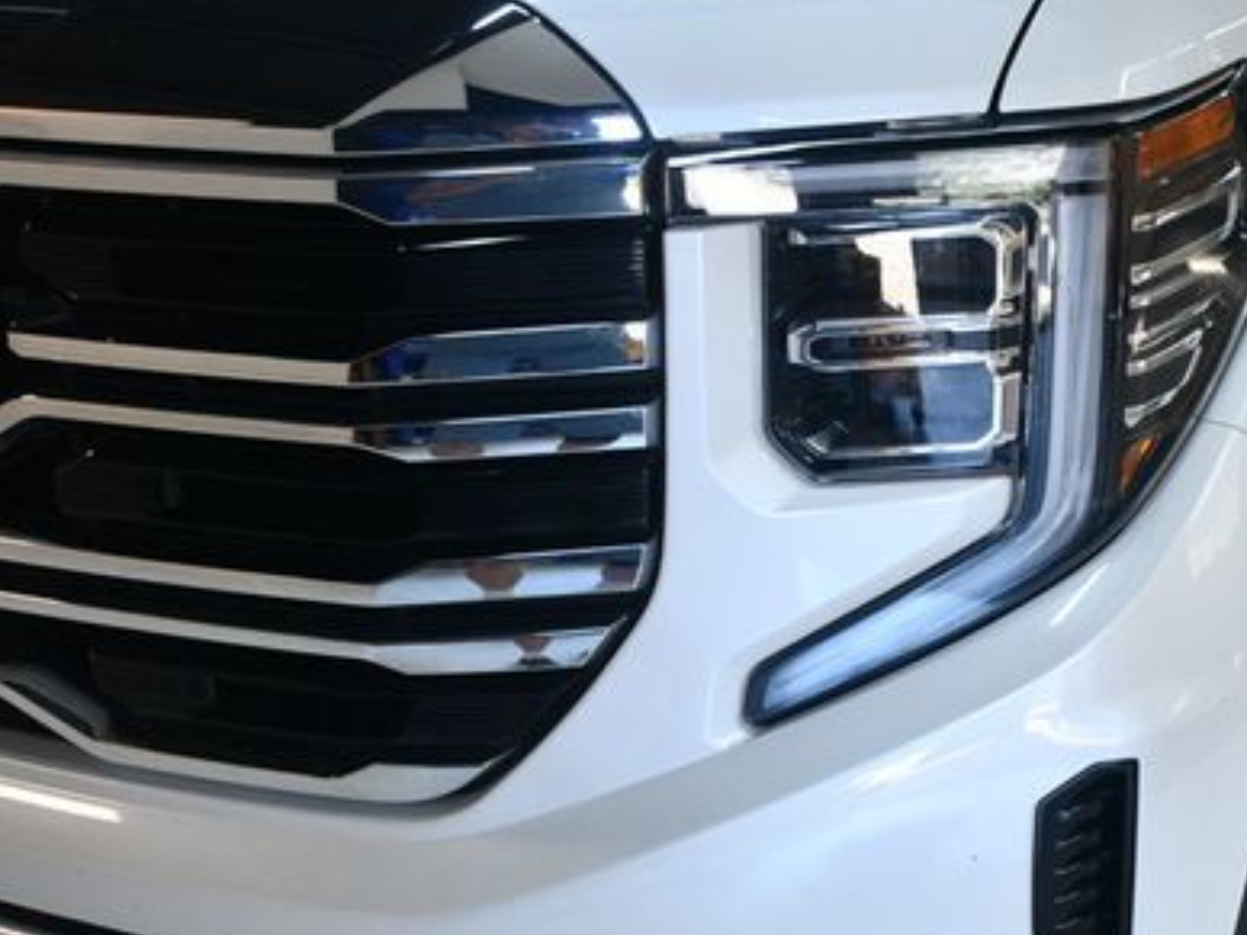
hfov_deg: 33.4
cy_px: 610
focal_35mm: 57
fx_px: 2053
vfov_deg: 25.5
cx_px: 874
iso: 800
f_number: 3.8
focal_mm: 24
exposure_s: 1/160
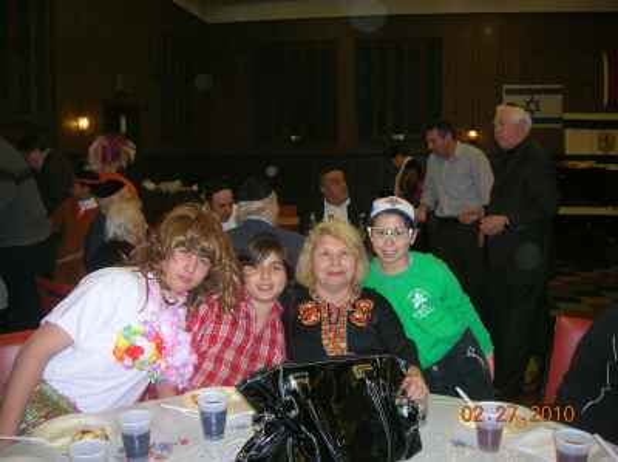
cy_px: 231
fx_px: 606
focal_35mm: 34
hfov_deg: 54.0
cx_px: 309
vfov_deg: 41.7
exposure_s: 1/60.1
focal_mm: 5.7
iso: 108
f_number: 2.9
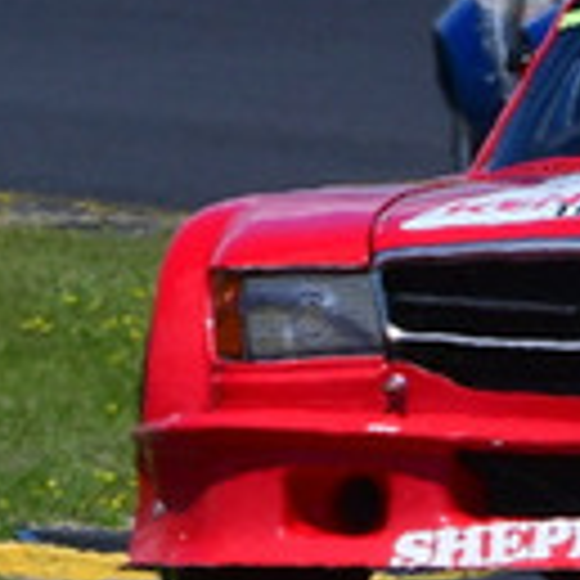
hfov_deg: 1.1
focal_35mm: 1583
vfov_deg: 1.1
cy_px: -40
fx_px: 30008
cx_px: 692
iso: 250
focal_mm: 200
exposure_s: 1/640
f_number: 14
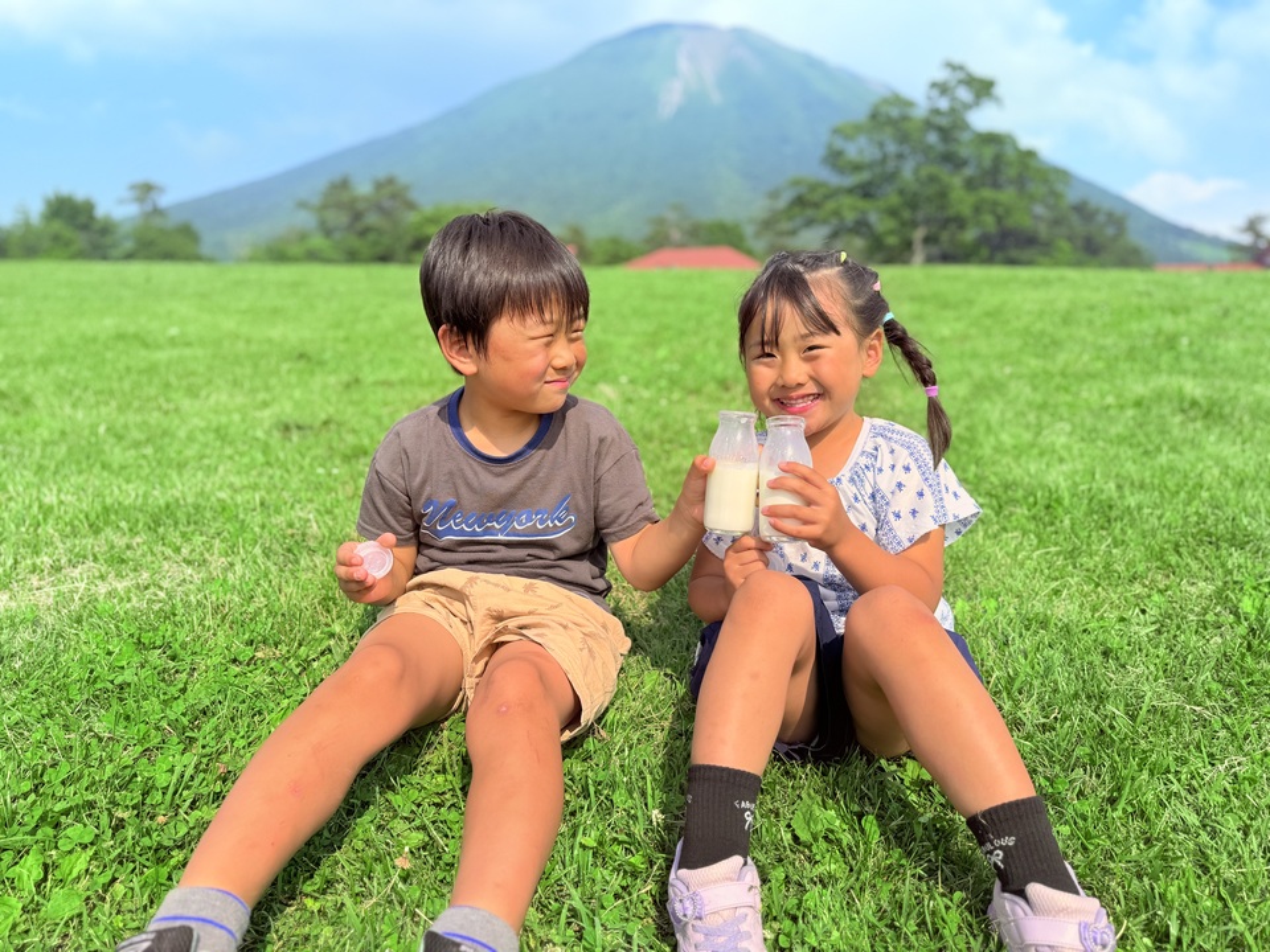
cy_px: 476
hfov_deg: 71.6
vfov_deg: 56.8
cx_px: 635
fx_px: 881
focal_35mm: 24
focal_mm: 6.76
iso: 80
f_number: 1.78
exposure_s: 1/4405
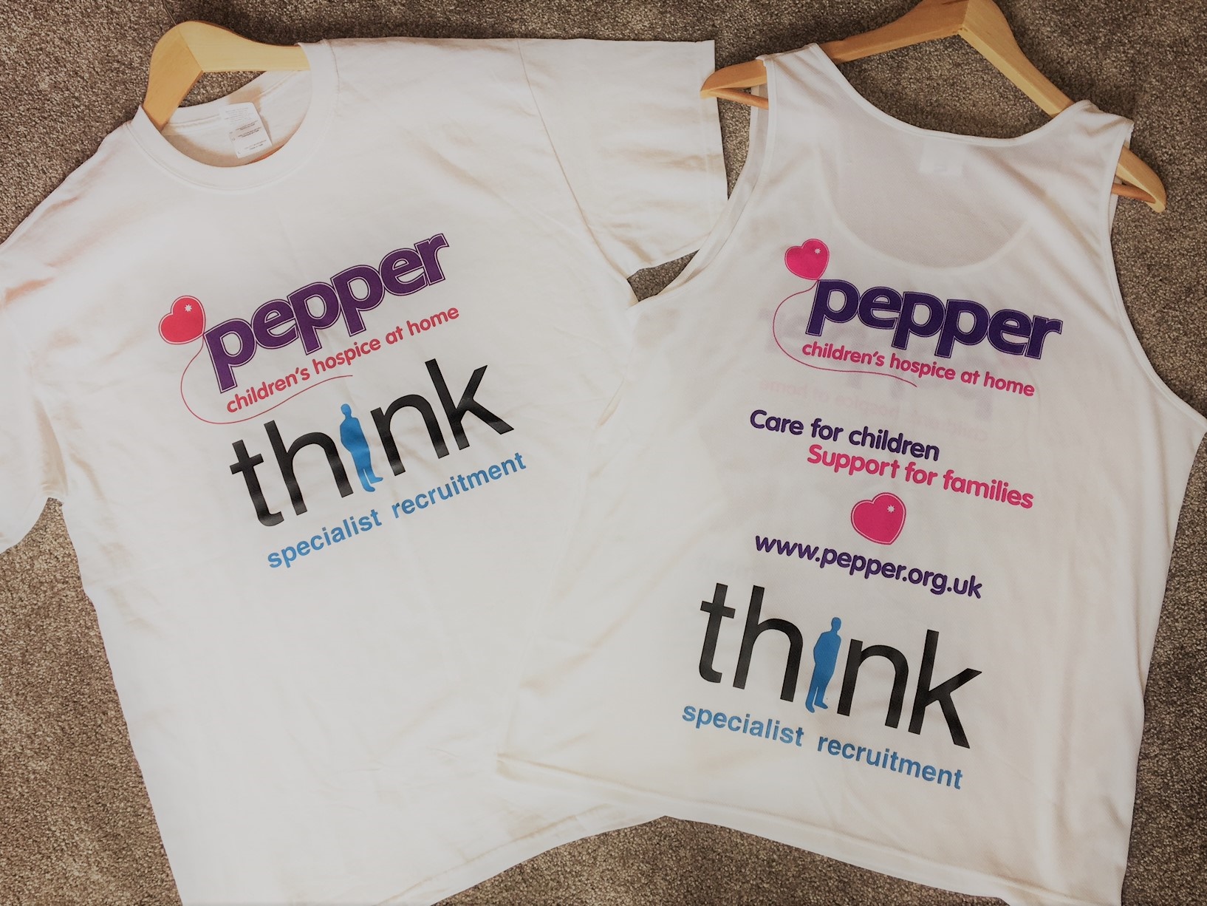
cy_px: 453
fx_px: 1011
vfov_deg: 48.2
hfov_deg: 61.7
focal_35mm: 29
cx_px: 604
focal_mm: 4.15
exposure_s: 1/50
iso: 25
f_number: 2.2
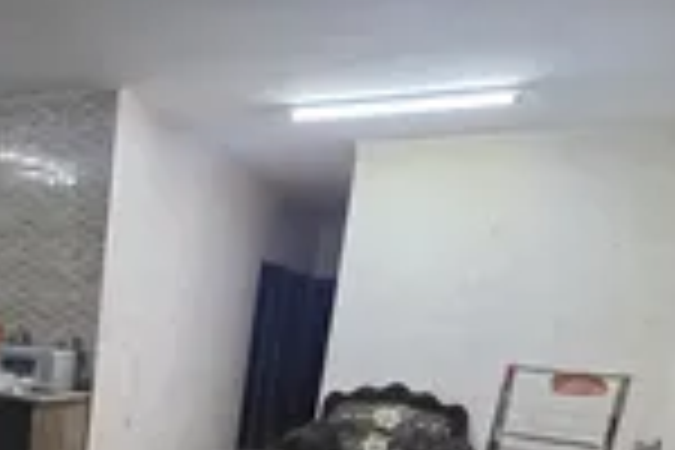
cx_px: 40
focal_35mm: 36
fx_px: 675
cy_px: 486
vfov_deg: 32.7
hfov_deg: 46.7
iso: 800
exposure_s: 1/50
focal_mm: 2.2
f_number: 1.9
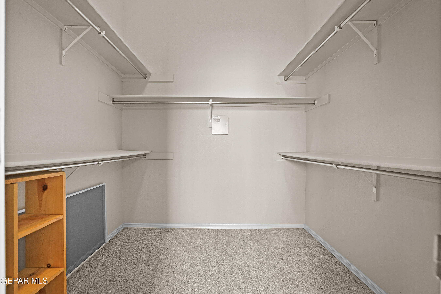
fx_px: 196
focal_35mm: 16
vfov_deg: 73.7
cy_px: 147
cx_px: 220
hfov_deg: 96.7
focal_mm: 16
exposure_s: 1/2
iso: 1250
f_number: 8
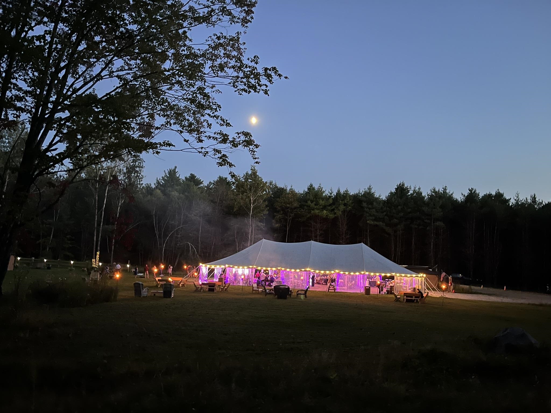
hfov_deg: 67.3
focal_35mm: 26
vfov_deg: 53.1
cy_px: 206
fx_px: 414
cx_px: 276
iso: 800
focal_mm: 5.1
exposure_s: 1/9
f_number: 1.6
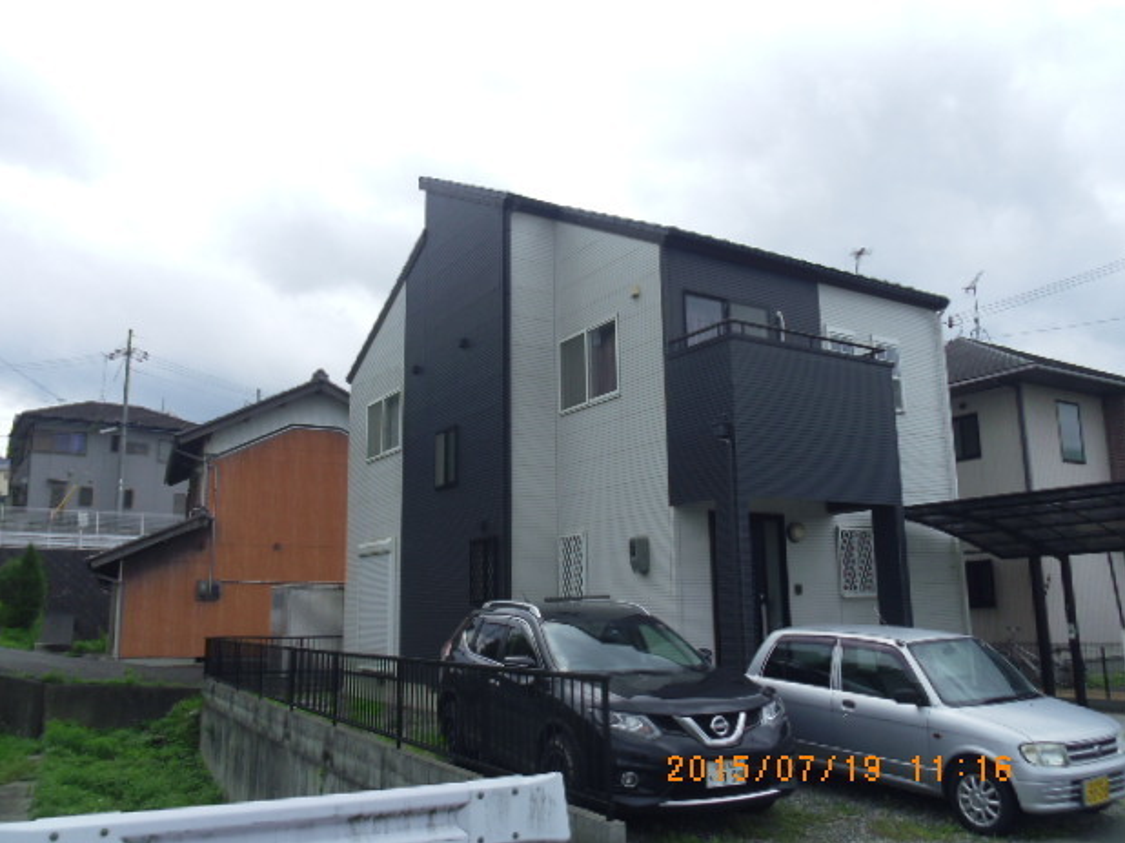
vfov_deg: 48.2
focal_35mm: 29
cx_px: 552
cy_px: 435
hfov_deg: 61.7
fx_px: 942
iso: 64
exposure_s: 1/640
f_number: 3.9
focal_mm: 5.1
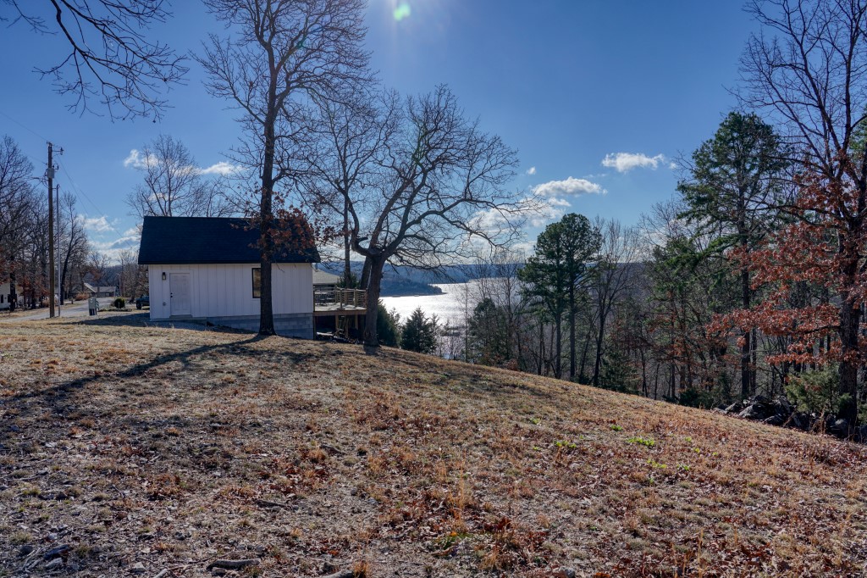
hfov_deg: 73.8
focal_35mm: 24
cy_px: 289
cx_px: 434
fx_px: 578
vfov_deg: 53.1
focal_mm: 24
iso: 100
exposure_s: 1/80
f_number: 5.6
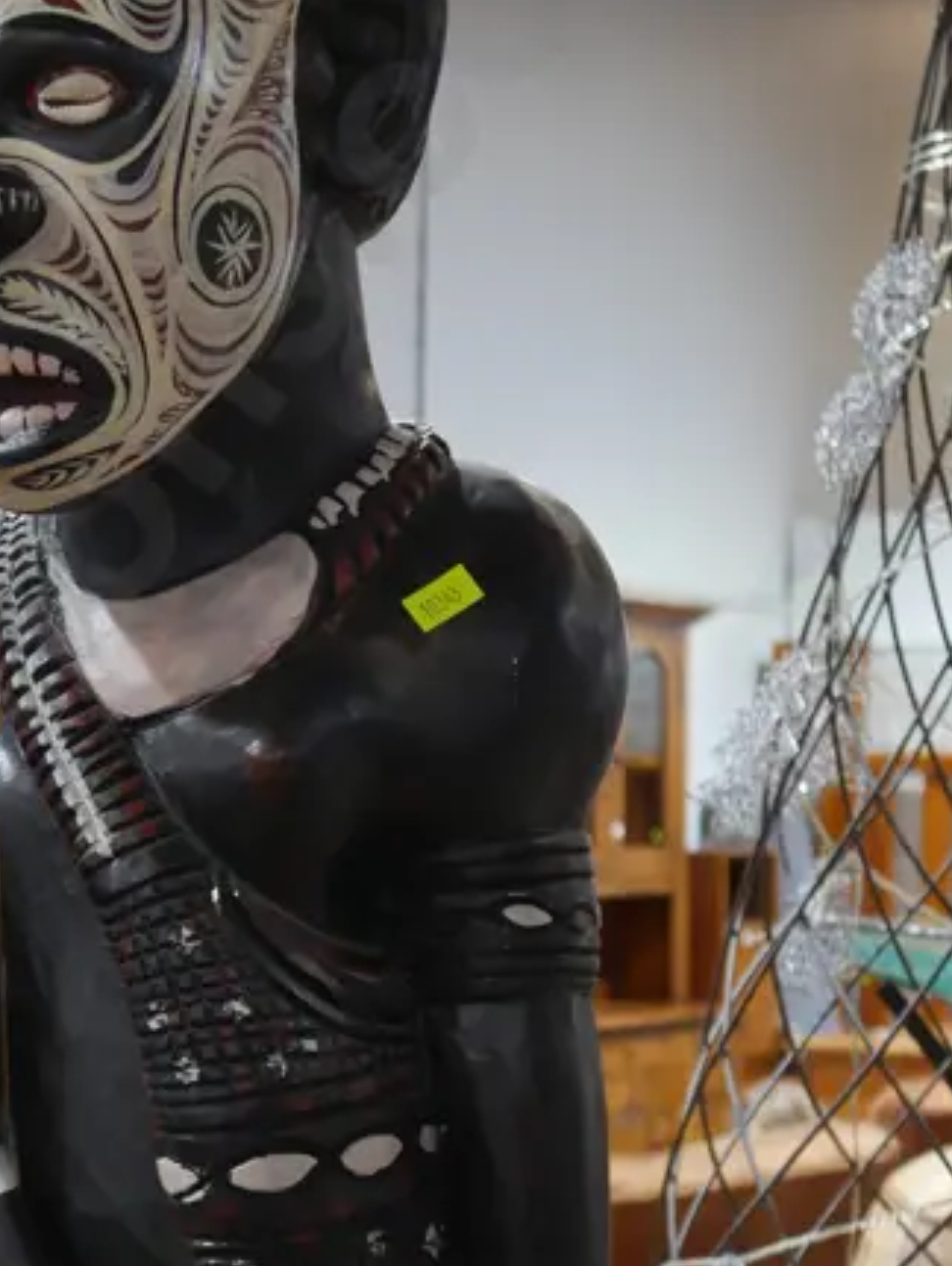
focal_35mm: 95
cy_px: 881
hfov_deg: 15.1
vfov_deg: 20.5
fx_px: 3478
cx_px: -160
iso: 800
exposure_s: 1/60
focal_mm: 20
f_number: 4.4
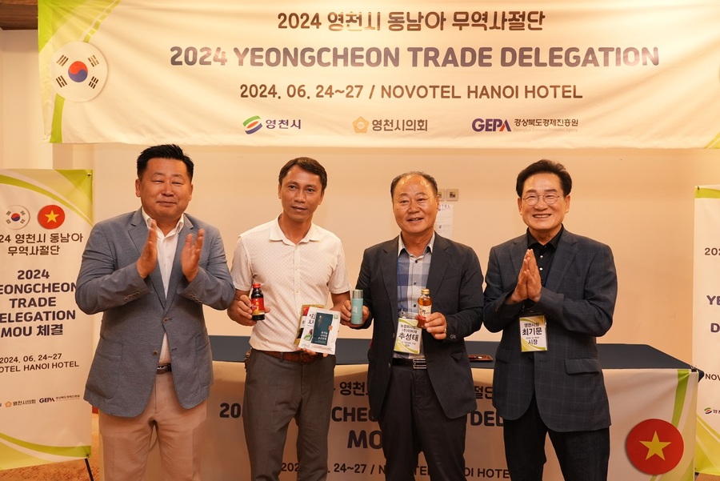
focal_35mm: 26
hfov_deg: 69.4
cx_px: 360
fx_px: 520
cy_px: 240
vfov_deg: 49.6
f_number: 4
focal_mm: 26
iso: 2500
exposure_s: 1/100
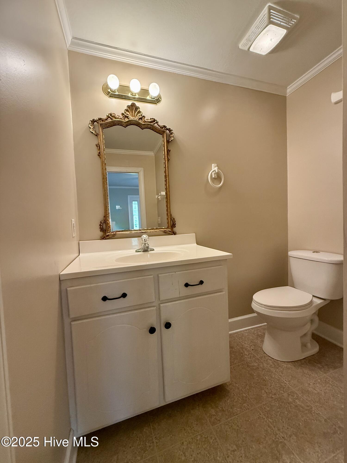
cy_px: 232
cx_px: 174
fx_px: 187
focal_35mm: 14
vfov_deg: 102.1
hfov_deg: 85.7
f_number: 2.2
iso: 500
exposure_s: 1/120
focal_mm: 2.22
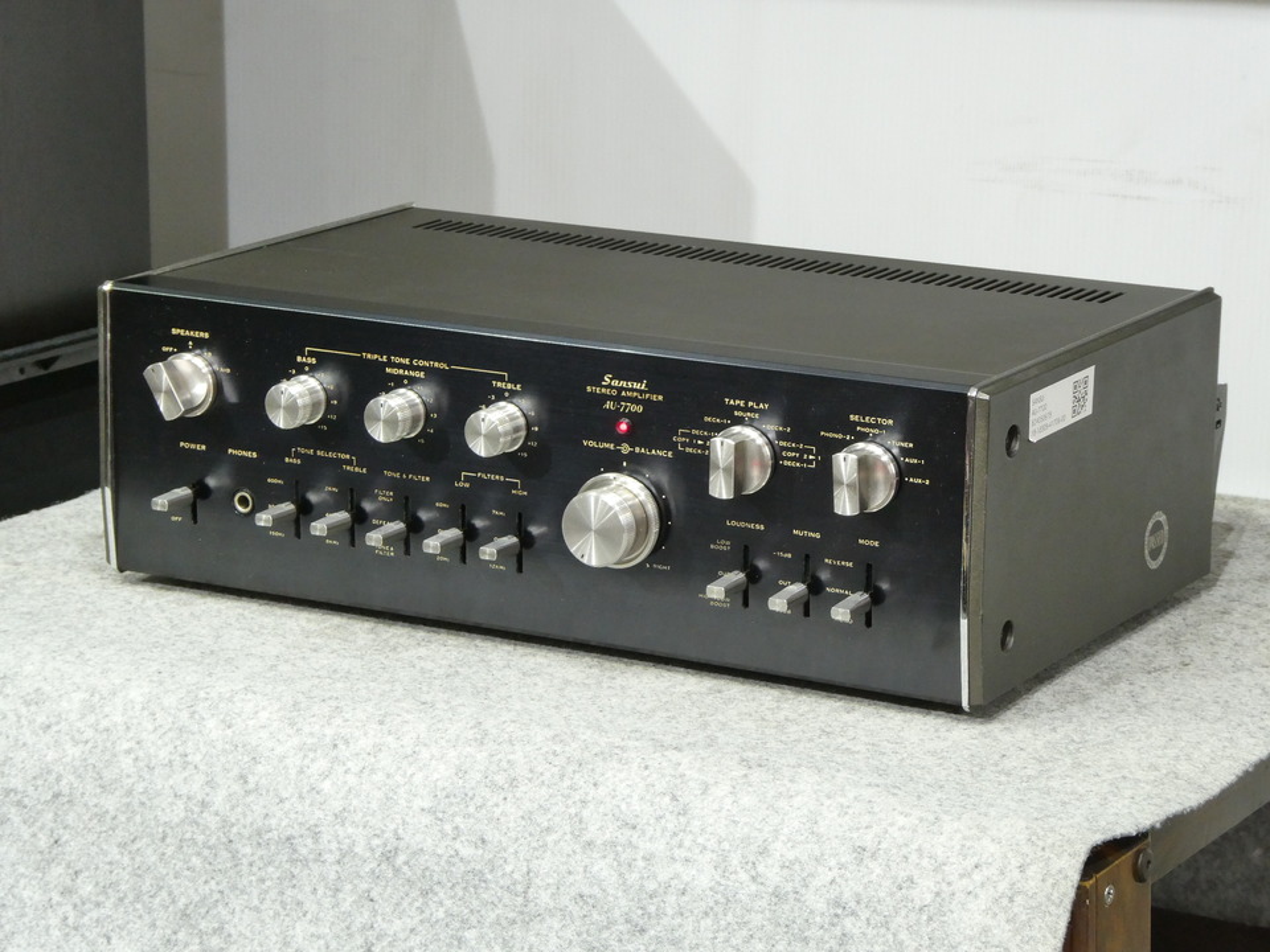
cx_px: 635
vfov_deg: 14.0
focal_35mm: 106
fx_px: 3889
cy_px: 476
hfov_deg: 18.5
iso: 400
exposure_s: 1/6
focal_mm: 19
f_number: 5.6
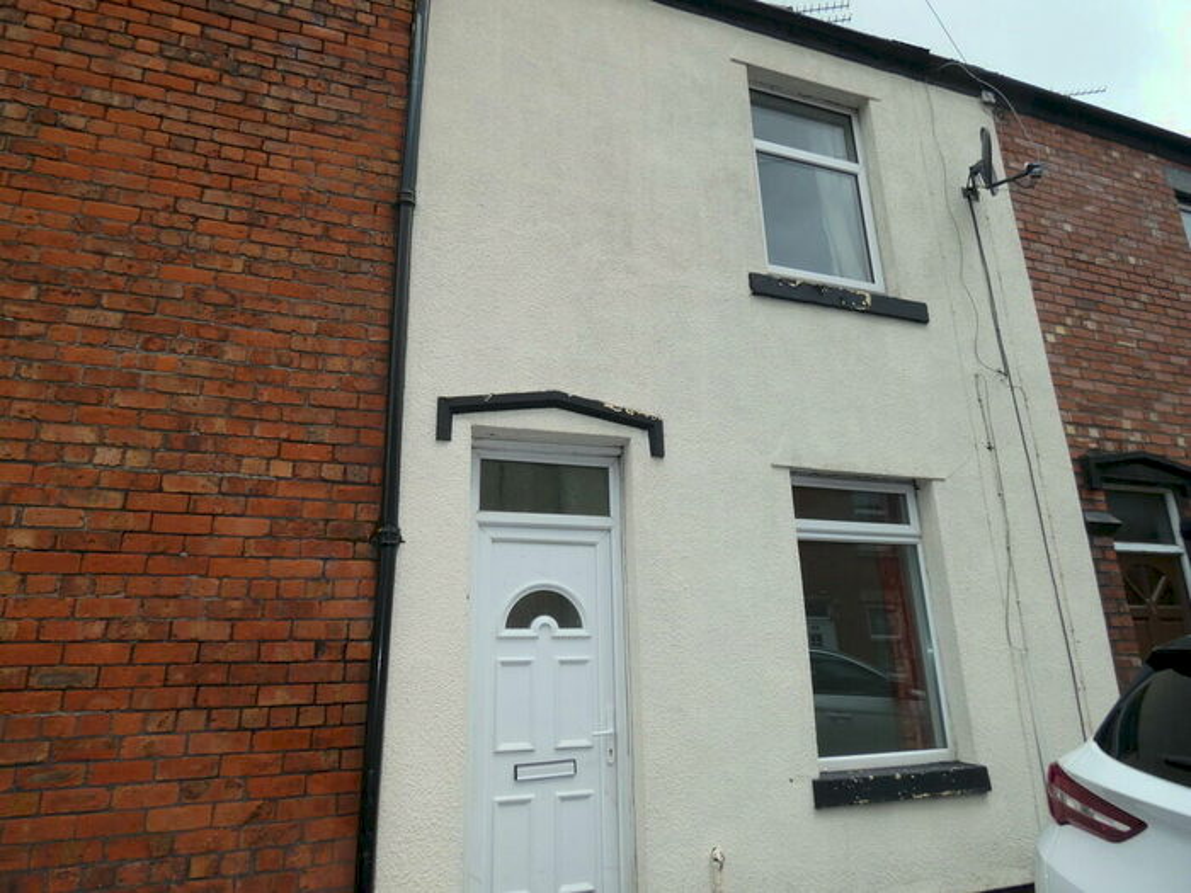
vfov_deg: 66.0
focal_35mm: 20
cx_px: 596
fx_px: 688
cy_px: 446
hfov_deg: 81.7
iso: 80
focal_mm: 3.6
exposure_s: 1/800
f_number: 3.2
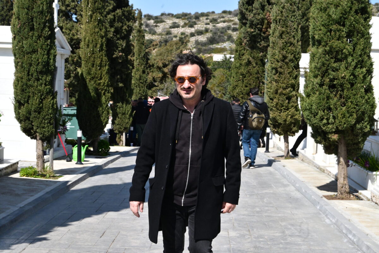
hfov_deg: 31.9
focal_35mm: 63
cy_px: 126
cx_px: 190
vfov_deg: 21.6
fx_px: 663
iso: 2000
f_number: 11
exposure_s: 1/2000
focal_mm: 63
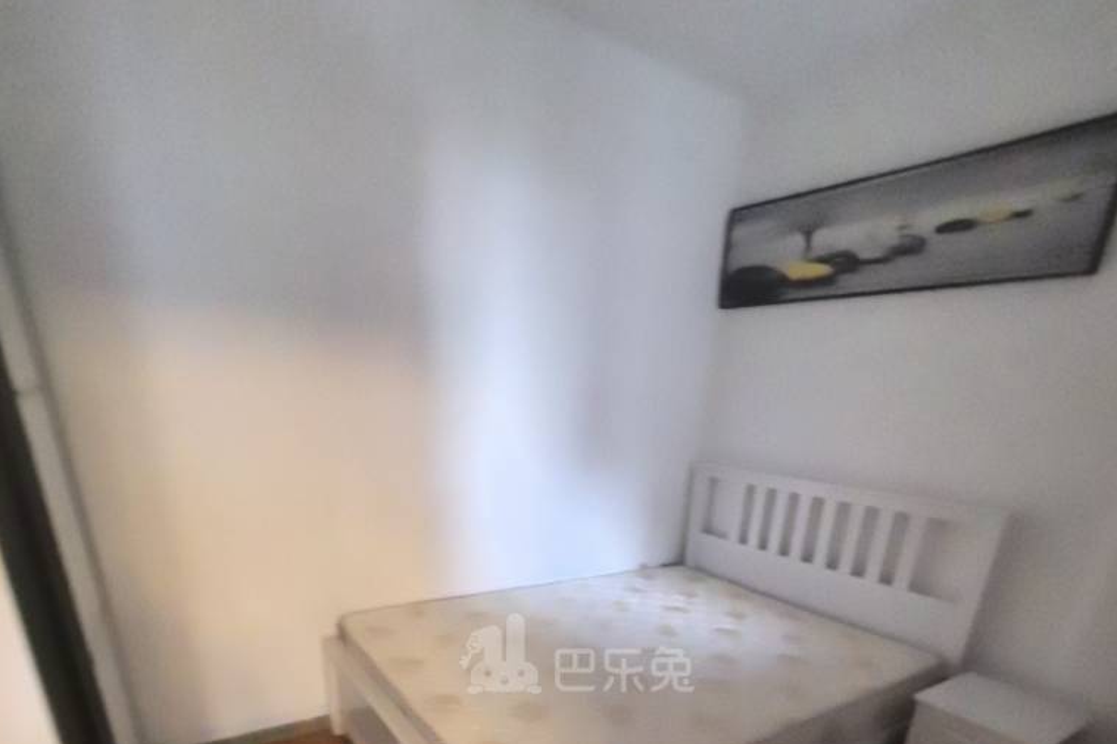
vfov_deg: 56.6
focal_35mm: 19
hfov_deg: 86.9
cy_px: 655
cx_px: 577
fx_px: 589
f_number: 2.2
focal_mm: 1.76
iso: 1000
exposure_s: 1/50
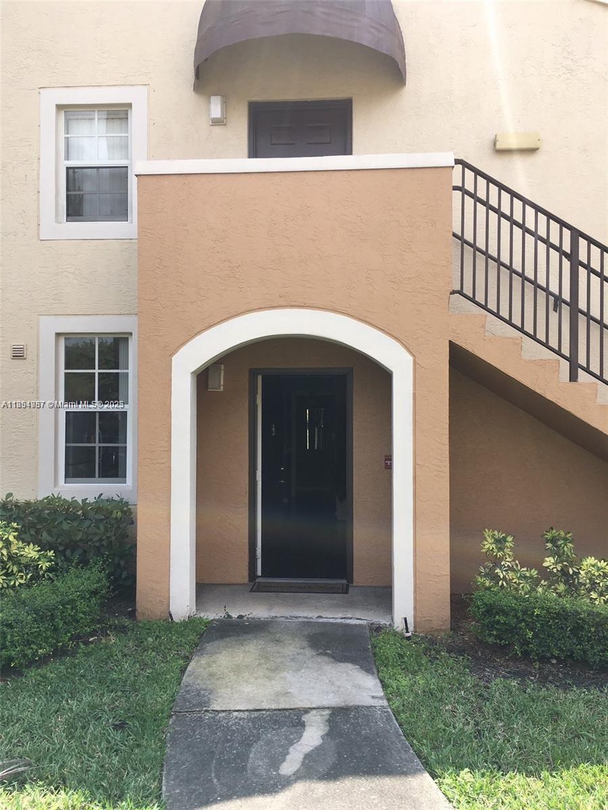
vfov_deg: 61.7
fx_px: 679
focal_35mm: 29
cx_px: 304
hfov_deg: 48.2
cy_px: 405
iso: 25
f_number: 2.2
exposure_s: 1/686
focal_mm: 4.15
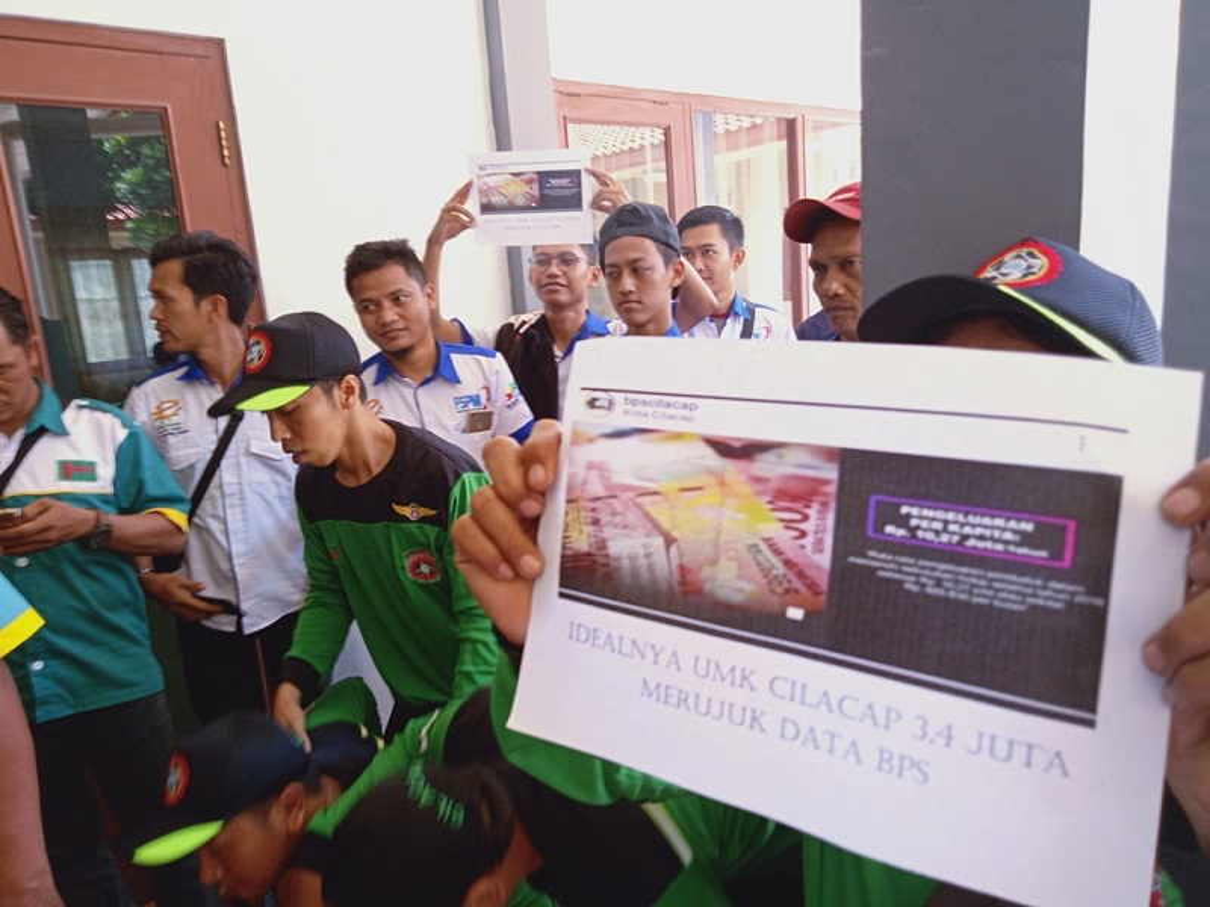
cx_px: 605
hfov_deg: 67.3
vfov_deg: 53.1
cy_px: 454
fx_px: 909
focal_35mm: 26
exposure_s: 1/33.3
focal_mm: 3.46
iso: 134
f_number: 2.2
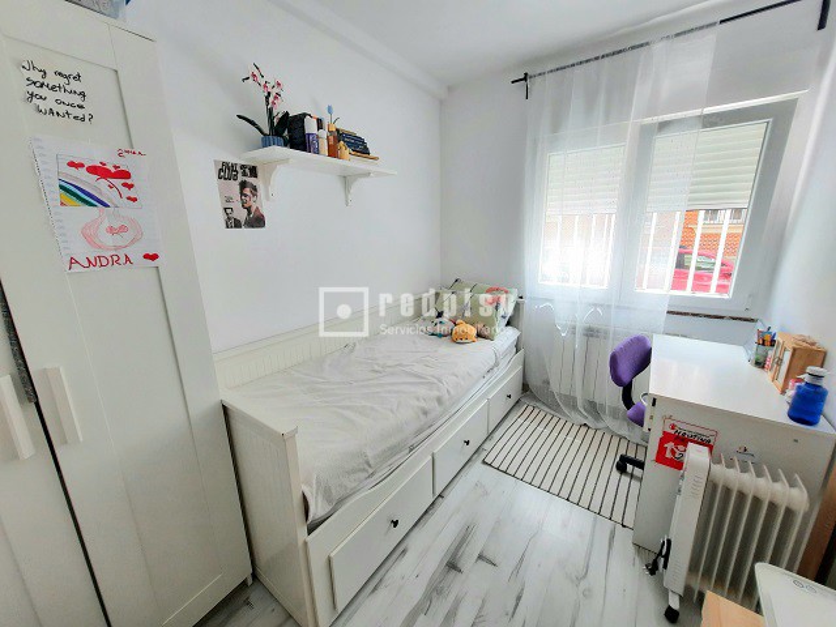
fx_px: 314
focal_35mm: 13
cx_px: 418
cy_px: 314
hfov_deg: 106.2
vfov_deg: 89.9
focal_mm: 1.74
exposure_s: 1/50
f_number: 2.2
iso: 64
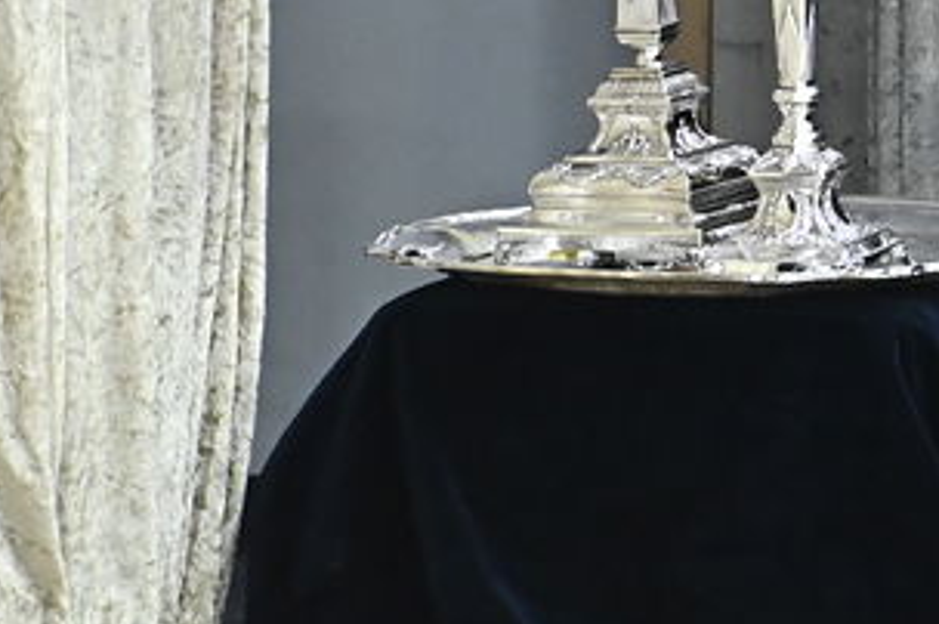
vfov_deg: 1.5
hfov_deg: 2.2
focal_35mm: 921
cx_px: 2116
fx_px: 23997
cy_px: -643
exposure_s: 1/200
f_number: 8
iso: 3200
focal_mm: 200
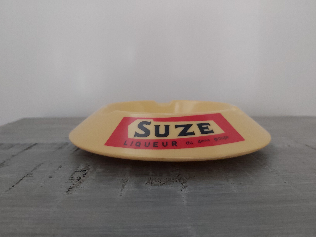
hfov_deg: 67.3
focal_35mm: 26
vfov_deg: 53.1
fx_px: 237
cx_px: 158
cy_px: 118
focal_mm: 3.92
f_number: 1.7
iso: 1000
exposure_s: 1/17
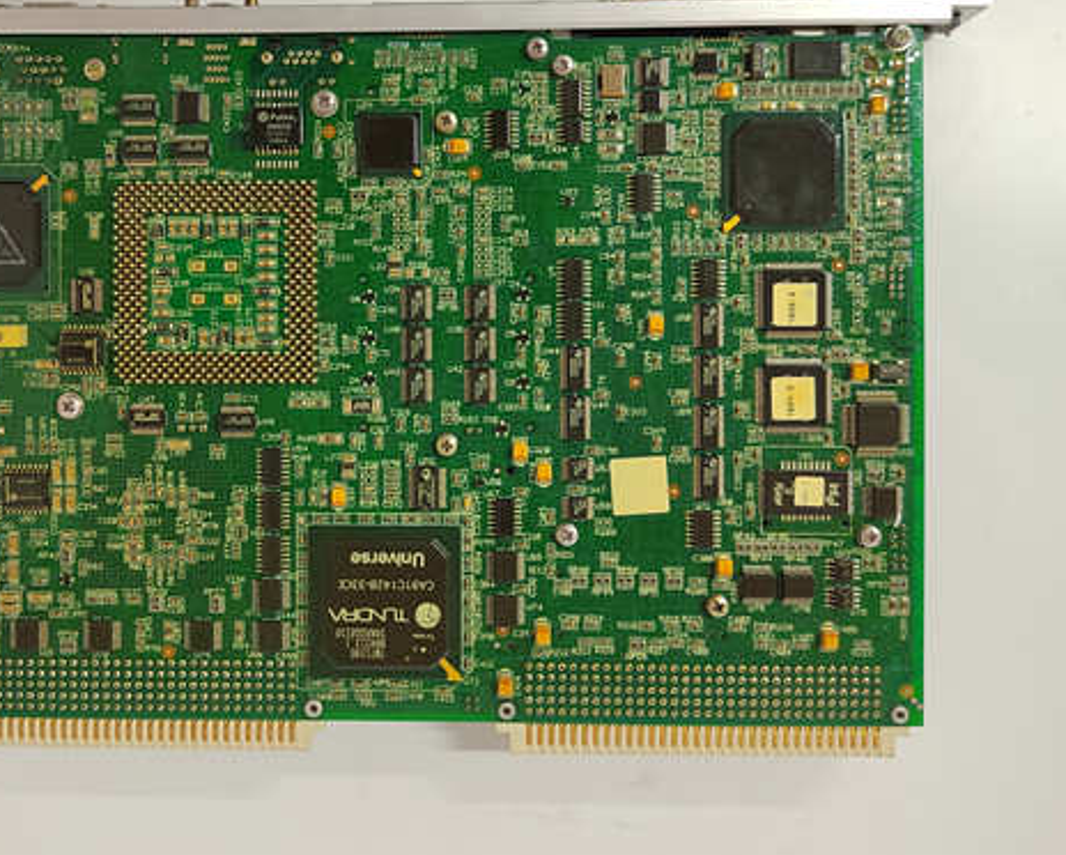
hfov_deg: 59.6
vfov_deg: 49.7
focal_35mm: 29
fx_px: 916
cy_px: 342
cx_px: 400
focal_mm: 5.52
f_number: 1.9
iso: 1338
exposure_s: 1/50
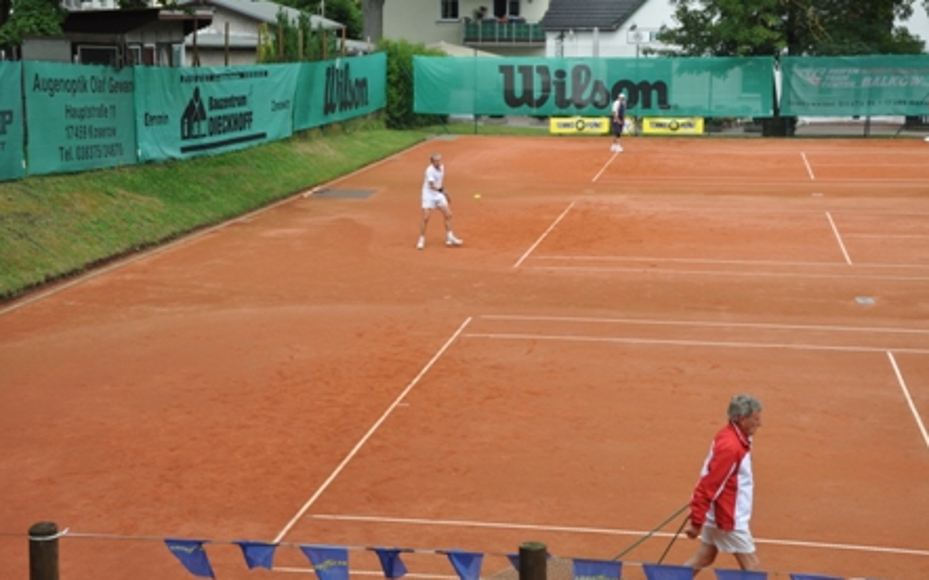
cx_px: 462
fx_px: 1645
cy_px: 298
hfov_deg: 31.5
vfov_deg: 20.0
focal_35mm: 65
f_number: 9
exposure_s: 1/320
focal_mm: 42
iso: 200
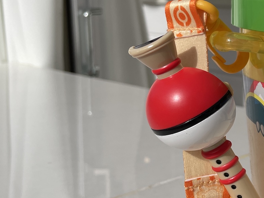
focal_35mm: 67
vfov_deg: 21.9
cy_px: 76
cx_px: 337
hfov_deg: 25.3
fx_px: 511
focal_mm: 4.2
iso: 32
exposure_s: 1/7299
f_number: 1.6
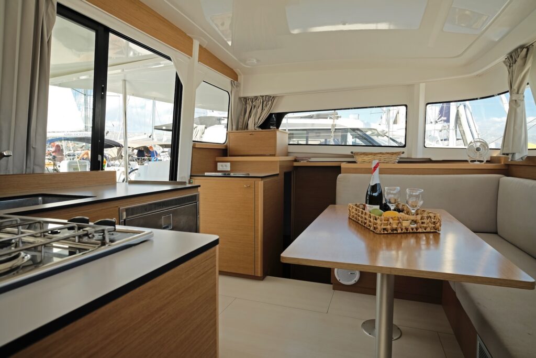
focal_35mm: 20
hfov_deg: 84.0
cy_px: 179
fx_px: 298
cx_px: 268
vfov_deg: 61.9
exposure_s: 1/125
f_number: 5.6
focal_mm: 13
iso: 400
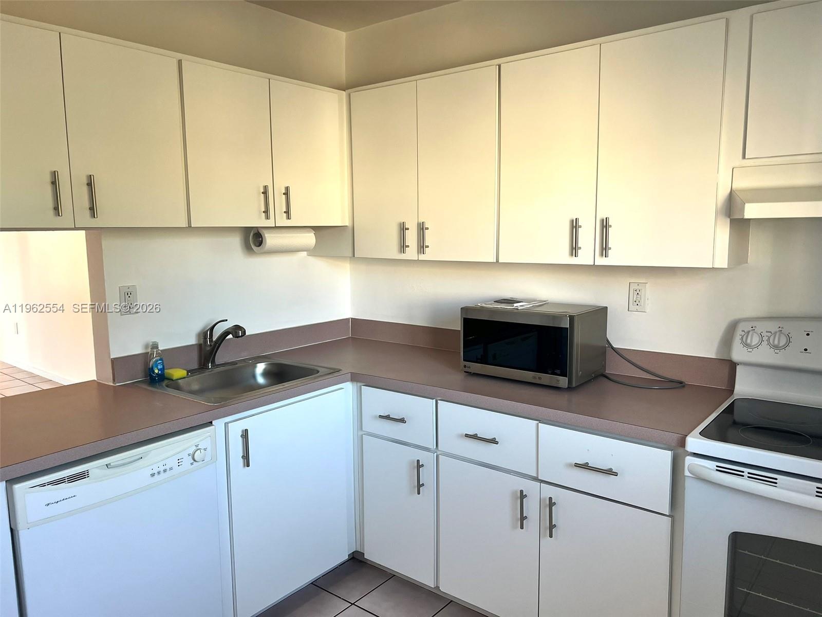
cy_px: 308
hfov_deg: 67.3
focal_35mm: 26
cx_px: 411
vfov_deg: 53.1
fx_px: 617
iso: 125
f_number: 1.5
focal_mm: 5.7
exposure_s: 1/120
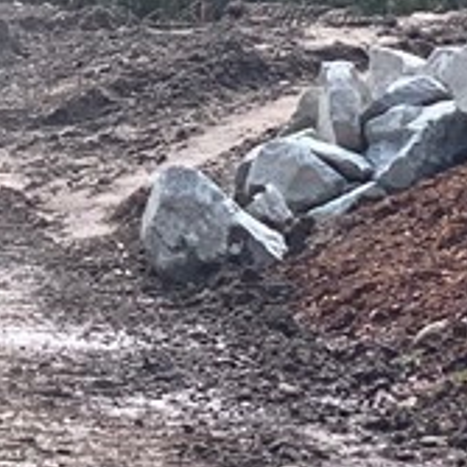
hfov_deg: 5.8
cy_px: 34
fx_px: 4289
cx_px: -900
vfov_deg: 6.2
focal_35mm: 281
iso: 16
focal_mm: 6
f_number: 2.4
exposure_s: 1/350
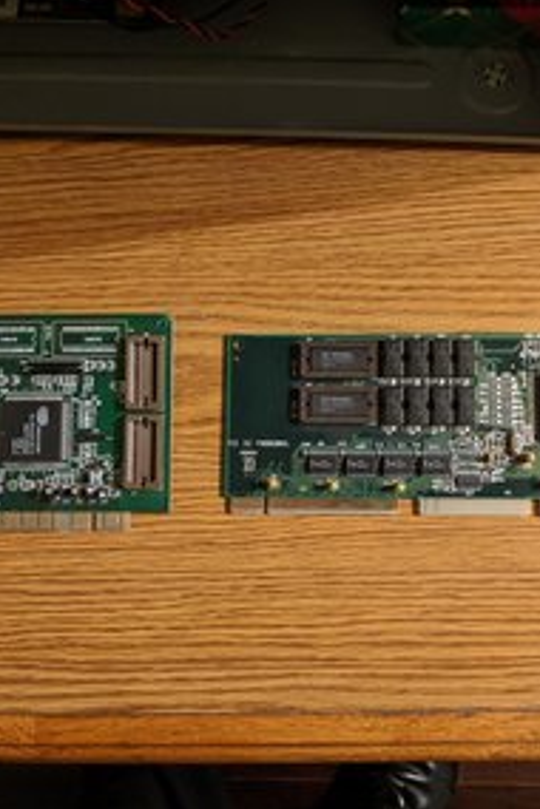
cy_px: 403
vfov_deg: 50.7
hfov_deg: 35.0
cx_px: 313
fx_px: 855
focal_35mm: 38
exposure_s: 1/30
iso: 991
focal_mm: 4.67
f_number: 2
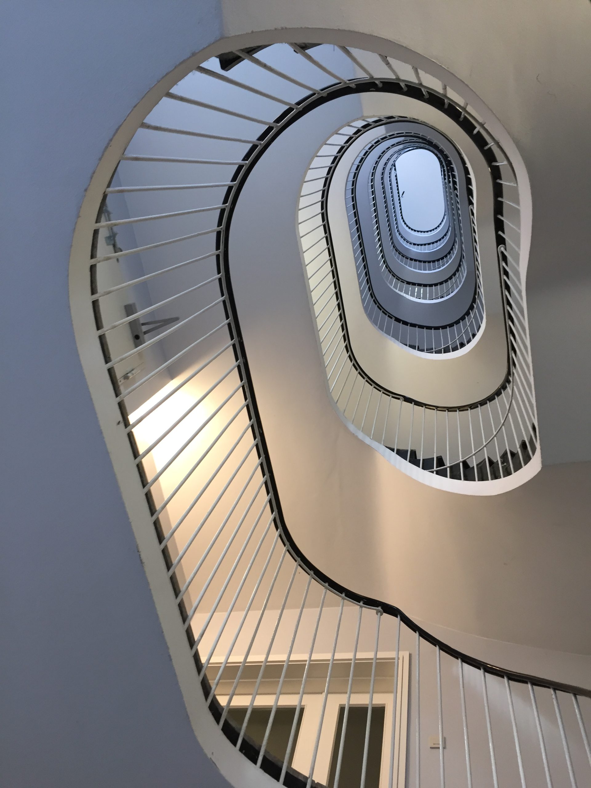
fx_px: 660
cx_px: 296
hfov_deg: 48.2
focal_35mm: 29
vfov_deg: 61.7
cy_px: 394
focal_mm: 4.15
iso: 80
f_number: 2.2
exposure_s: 1/33
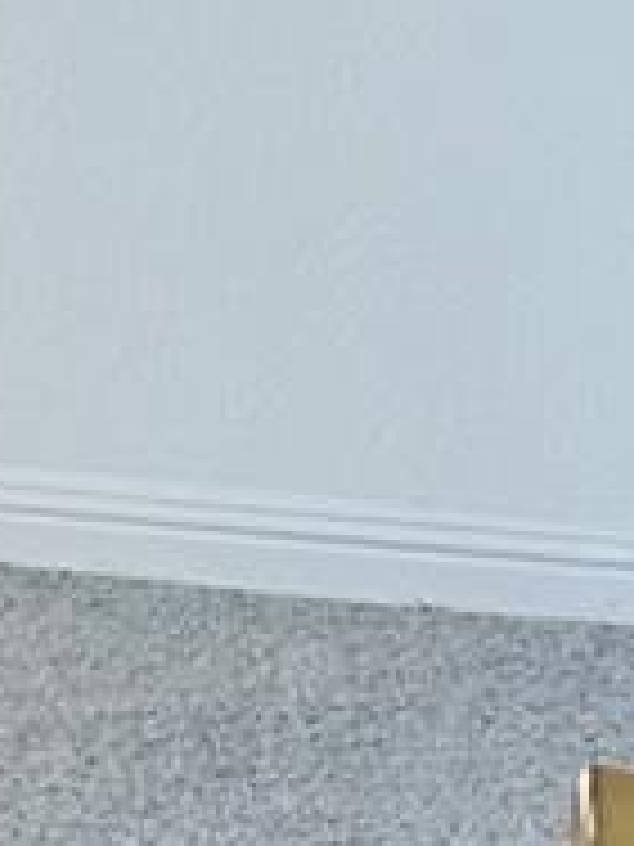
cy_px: 122
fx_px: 4664
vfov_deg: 10.3
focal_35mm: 191
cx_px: -1855
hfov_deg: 6.4
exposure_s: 1/100
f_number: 1.78
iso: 250
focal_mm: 6.86
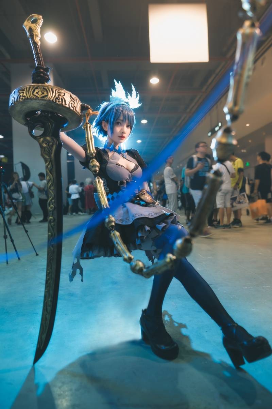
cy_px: 204
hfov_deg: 53.1
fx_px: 272
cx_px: 136
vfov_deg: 73.7
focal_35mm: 24
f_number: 2.2
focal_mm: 24
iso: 100
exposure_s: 1/25
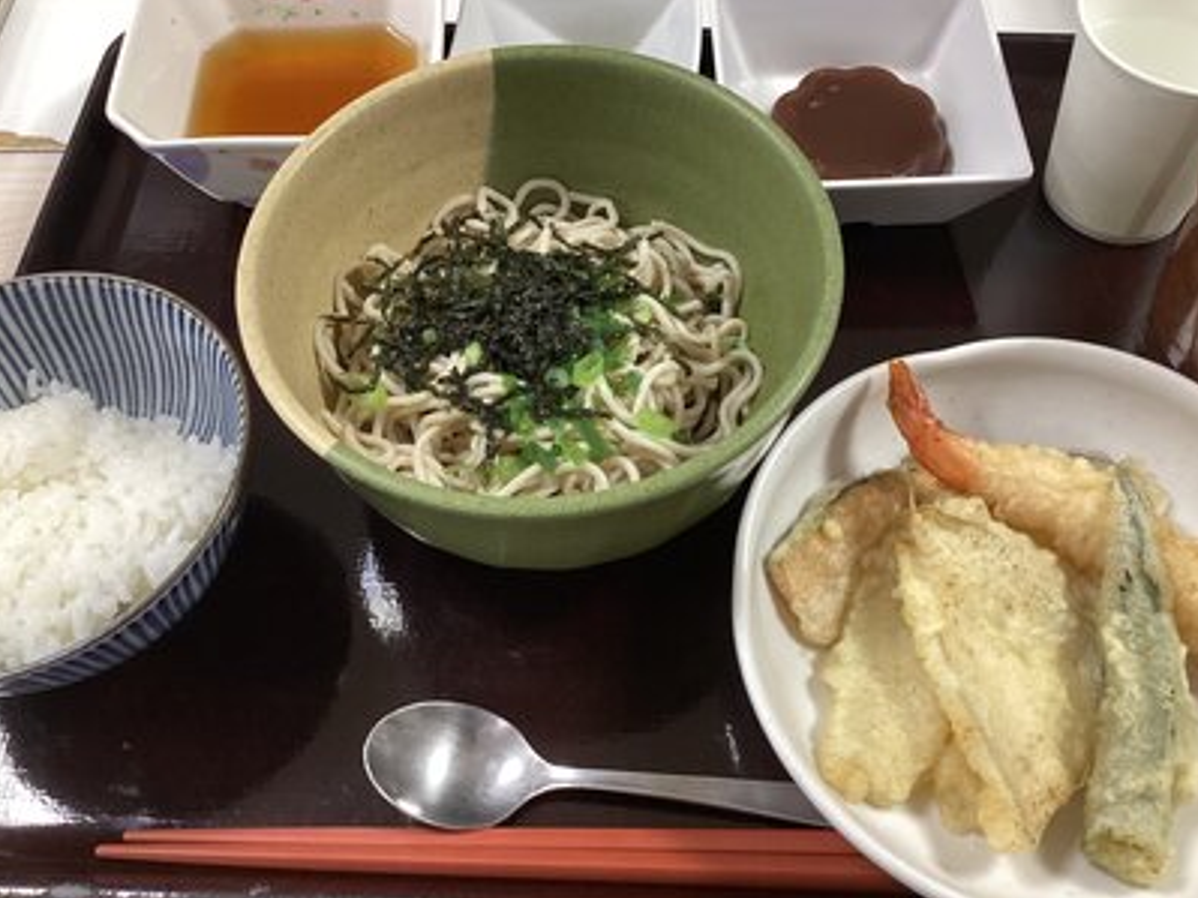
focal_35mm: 35
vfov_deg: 40.6
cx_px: 655
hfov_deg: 52.6
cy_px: 399
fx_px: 1211
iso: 200
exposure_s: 1/60
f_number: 2.4
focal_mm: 3.3
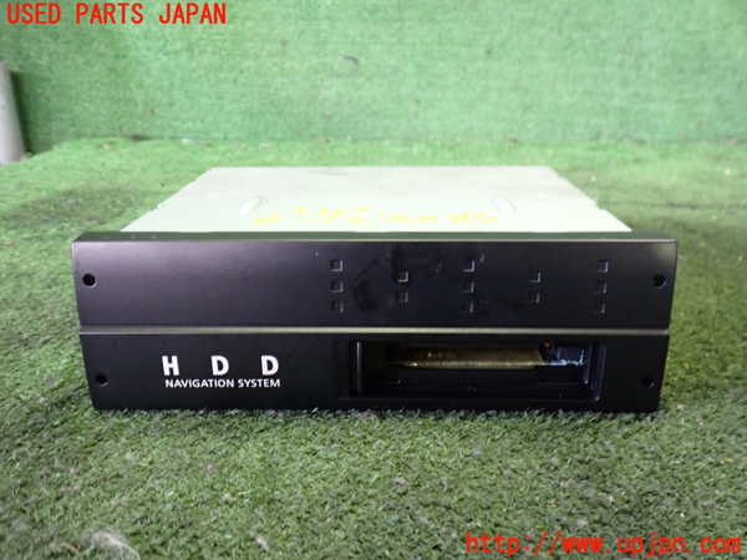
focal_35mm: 30
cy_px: 280
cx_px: 374
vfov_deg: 46.8
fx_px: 647
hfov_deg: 60.0
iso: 800
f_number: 2.3
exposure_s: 1/30
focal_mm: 5.4
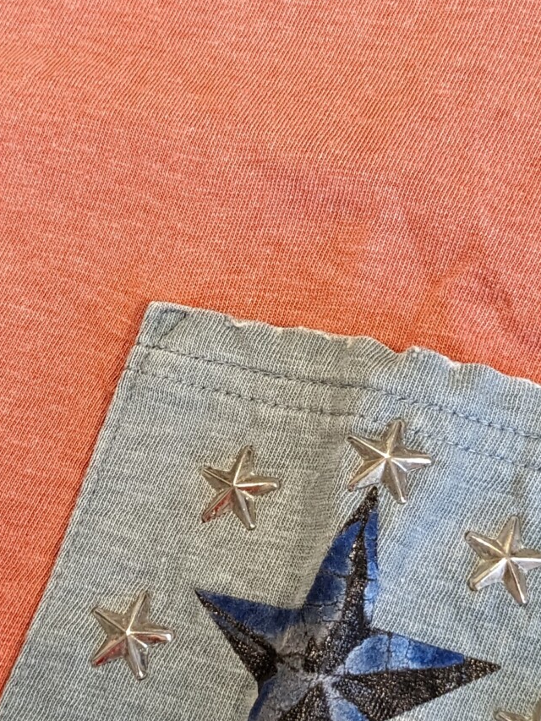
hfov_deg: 18.2
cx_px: 276
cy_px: 305
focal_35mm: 81
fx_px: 1687
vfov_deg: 24.1
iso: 458
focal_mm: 4.38
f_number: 1.73
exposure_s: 1/99.9
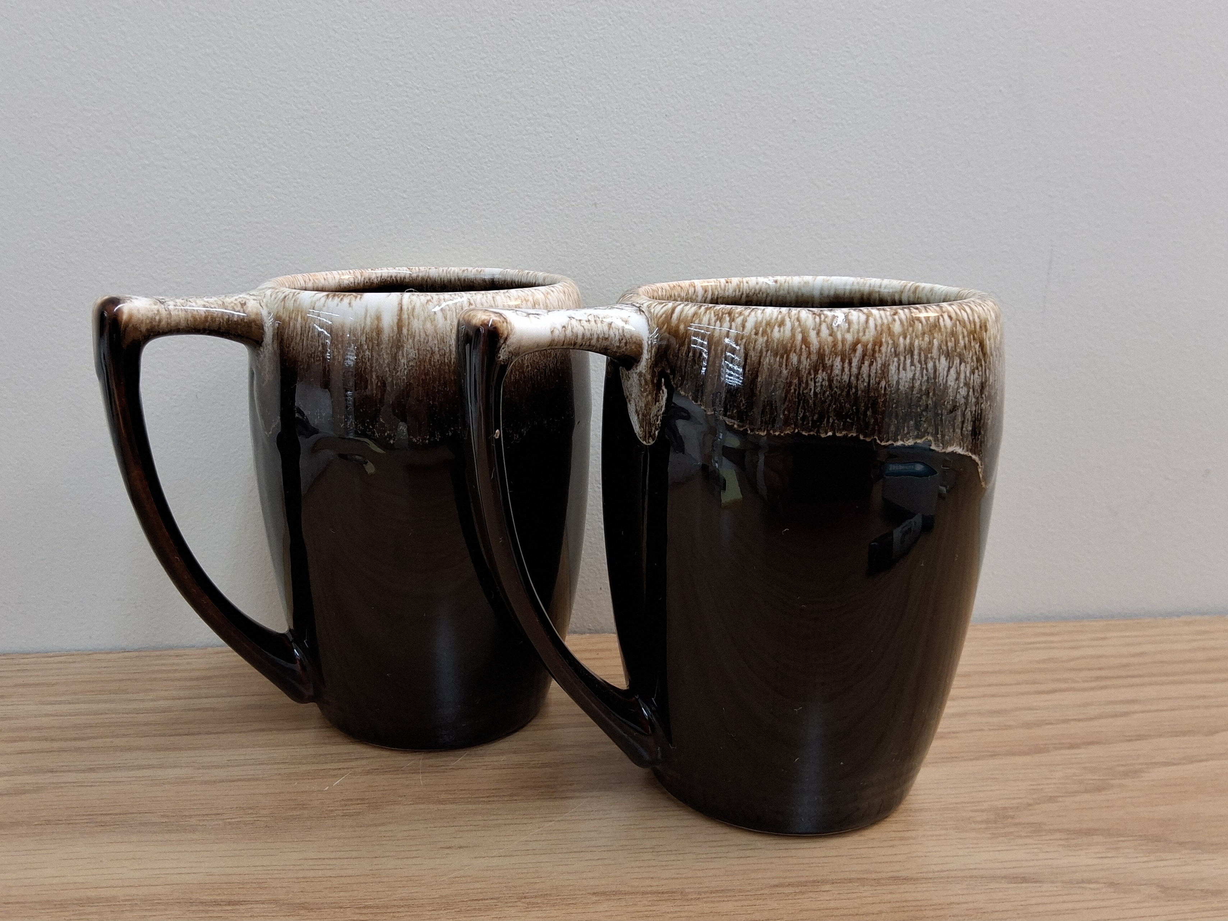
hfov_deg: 69.4
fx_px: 887
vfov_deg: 54.9
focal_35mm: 25
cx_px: 614
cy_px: 460
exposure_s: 1/60.2
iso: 200
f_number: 2
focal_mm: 3.08
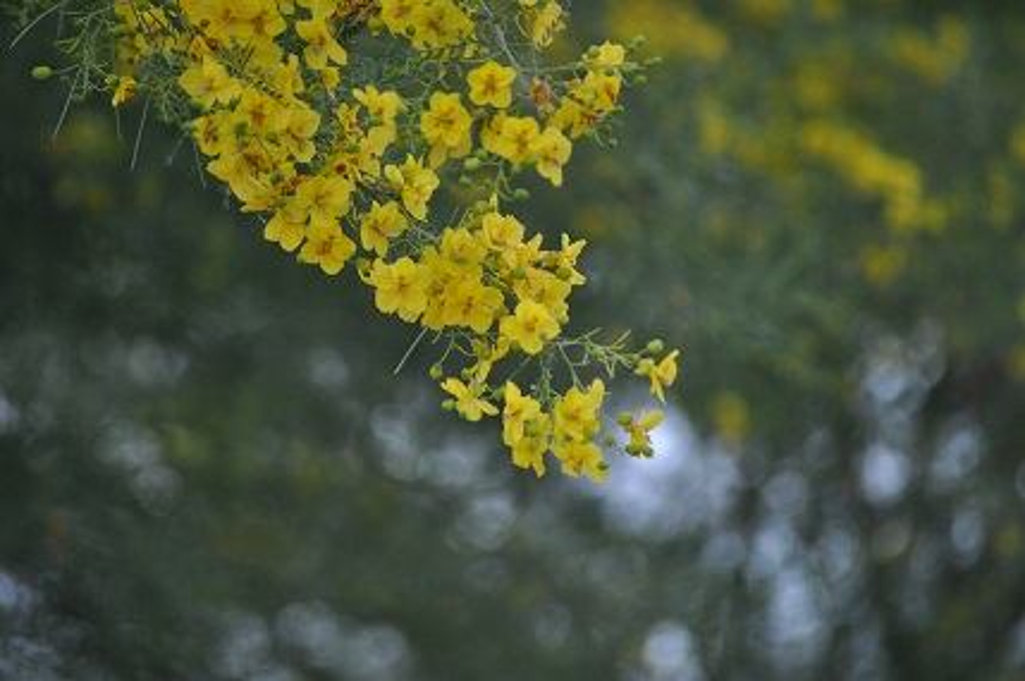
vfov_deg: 4.6
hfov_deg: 6.9
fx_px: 8532
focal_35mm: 300
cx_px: 512
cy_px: 340
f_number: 5.6
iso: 800
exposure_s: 1/125
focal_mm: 200
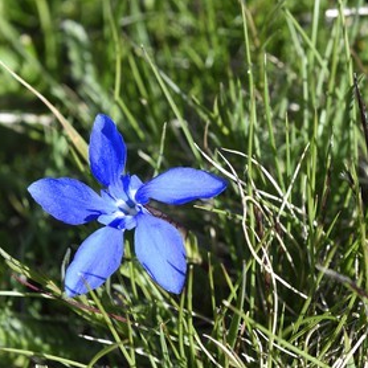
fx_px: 1082
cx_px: 193
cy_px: 184
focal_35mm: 90
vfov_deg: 19.3
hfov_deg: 19.3
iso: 200
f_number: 11
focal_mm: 70
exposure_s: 1/125
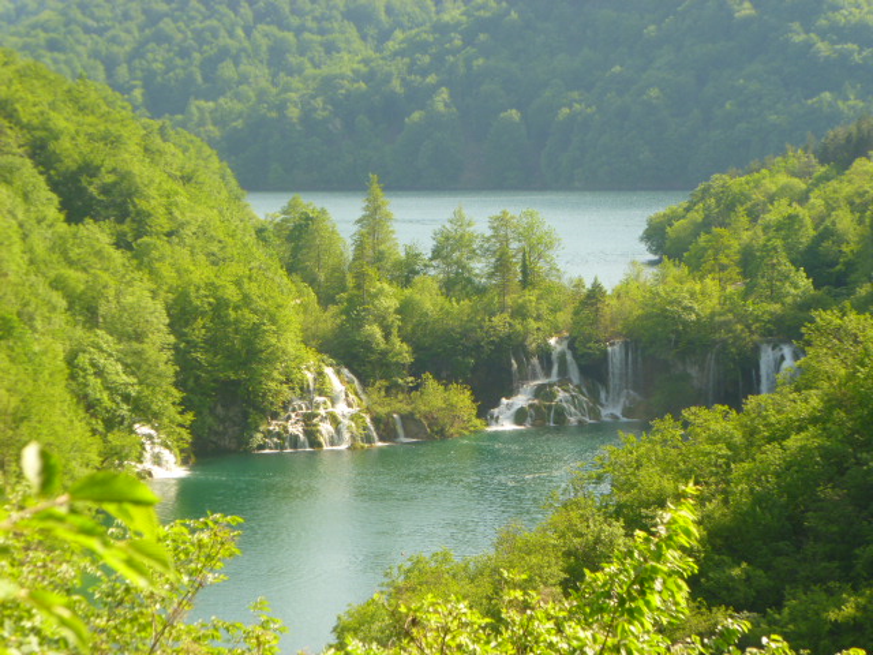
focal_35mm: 109
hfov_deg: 18.0
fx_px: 2749
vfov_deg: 13.6
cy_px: 328
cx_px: 436
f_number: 4.8
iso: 80
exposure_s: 1/125
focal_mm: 19.5
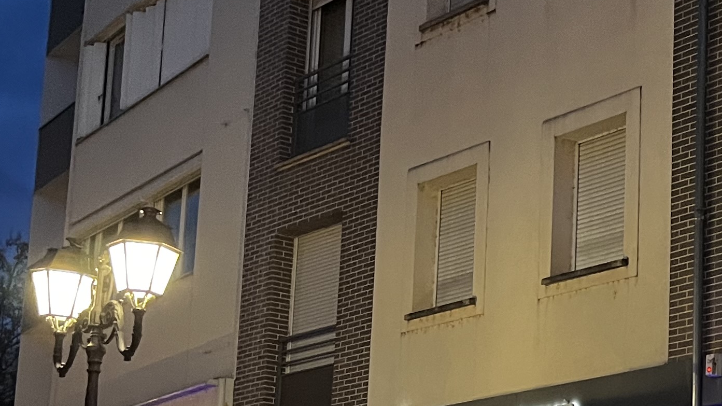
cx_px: 921
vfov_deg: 14.5
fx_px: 1570
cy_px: 412
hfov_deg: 23.2
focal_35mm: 82
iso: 400
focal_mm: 5.1
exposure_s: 1/50
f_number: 1.6
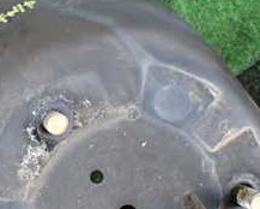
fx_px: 624
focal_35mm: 81
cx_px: 35
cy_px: 130
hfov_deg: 23.0
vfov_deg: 18.9
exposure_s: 1/125
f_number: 2.3
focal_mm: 5.4
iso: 400
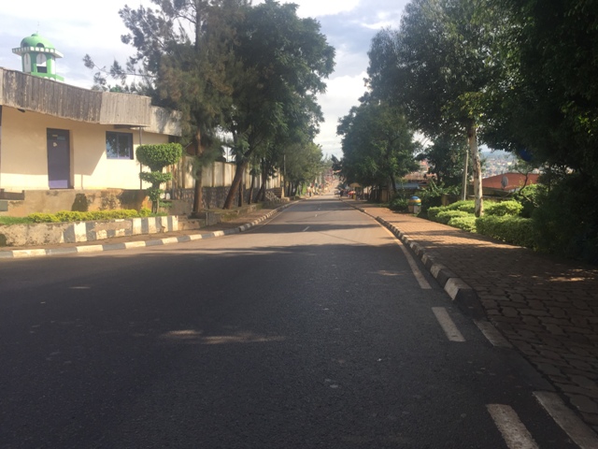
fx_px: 501
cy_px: 224
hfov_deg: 61.7
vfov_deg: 48.2
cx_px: 299
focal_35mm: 29
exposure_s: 1/791
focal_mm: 4.15
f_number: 2.2
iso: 32
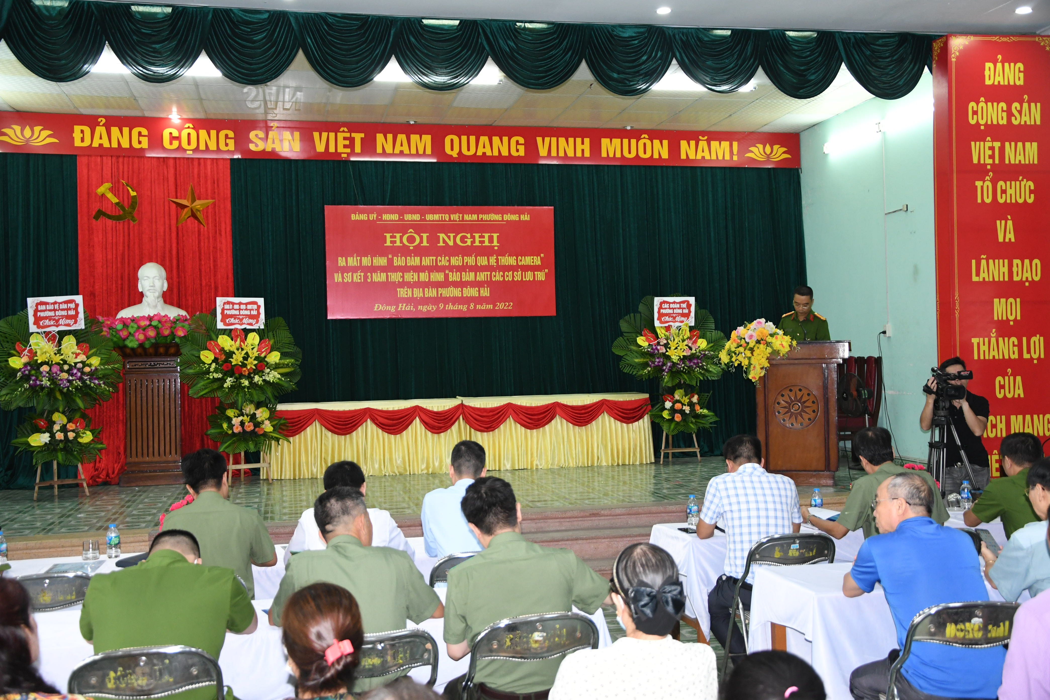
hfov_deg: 49.6
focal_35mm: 39
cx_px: 525
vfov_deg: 34.2
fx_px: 1137
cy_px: 350
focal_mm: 26
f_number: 4
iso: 1600
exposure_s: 1/200
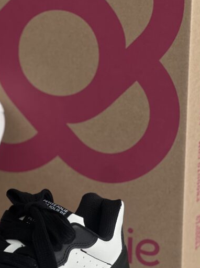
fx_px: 1087
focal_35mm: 141
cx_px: 29
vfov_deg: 14.0
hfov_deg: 10.5
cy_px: 174
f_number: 2.8
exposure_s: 1/120
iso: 64
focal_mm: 9
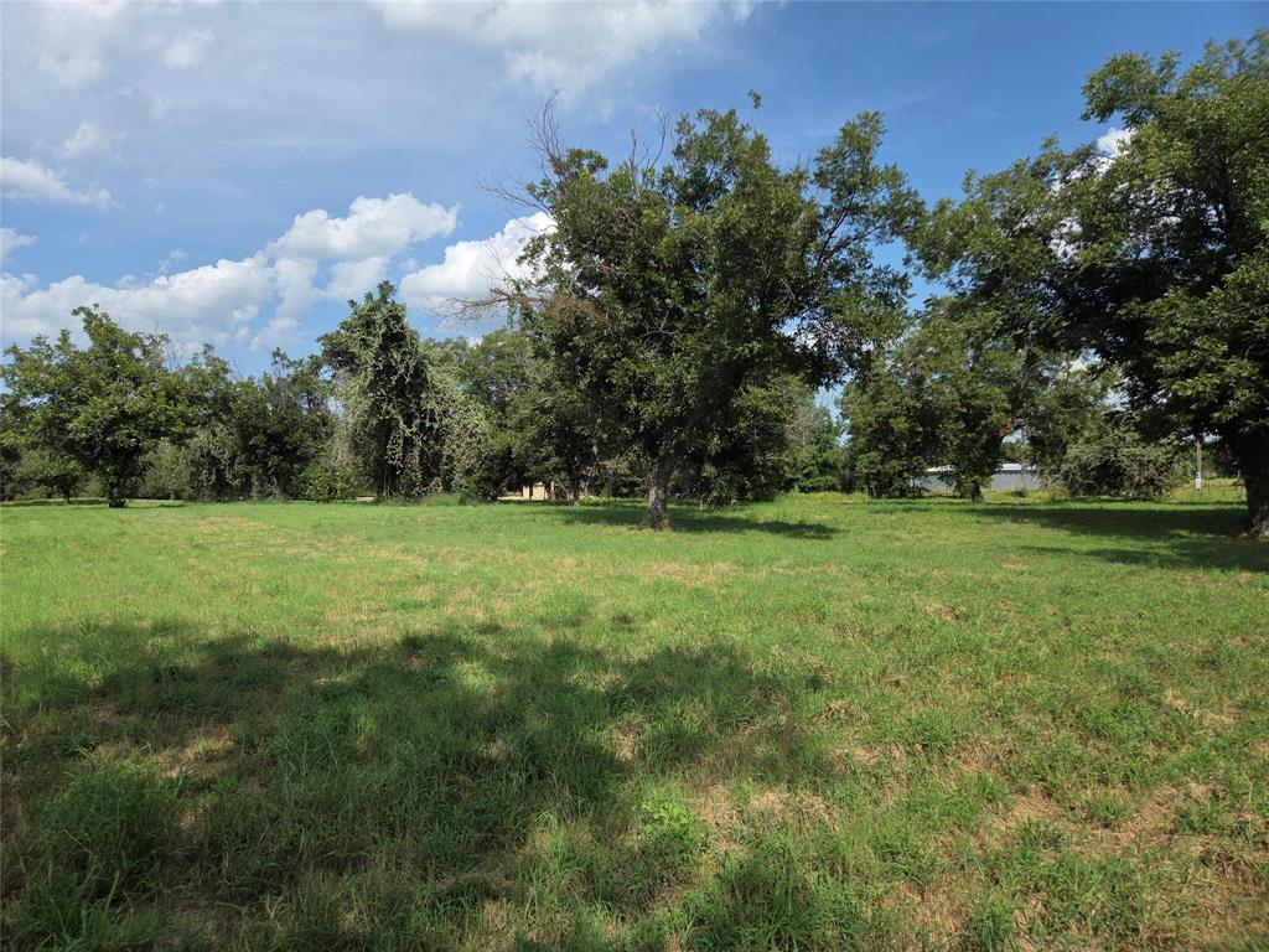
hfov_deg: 73.9
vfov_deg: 58.9
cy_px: 476
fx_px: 843
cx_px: 634
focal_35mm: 23
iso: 80
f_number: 1.8
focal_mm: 5.4
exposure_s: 1/5862
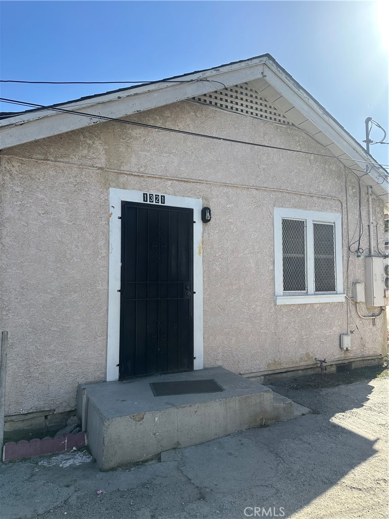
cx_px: 194
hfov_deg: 56.8
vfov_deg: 71.6
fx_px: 360
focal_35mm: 24
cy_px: 260
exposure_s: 1/3247
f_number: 1.78
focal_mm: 6.86
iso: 80
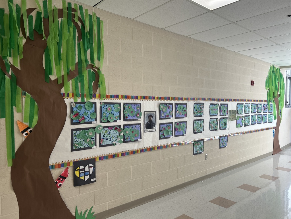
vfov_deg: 53.1
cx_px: 146
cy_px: 110
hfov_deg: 67.3
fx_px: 219
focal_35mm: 26
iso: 64
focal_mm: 5.7
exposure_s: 1/120
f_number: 1.5
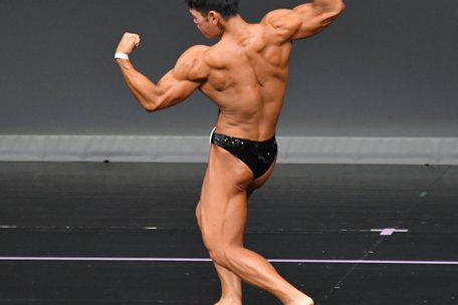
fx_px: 6806
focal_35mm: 535
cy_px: 107
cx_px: 261
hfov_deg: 3.9
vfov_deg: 2.6
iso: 4000
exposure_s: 1/400
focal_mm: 210
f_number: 5.6
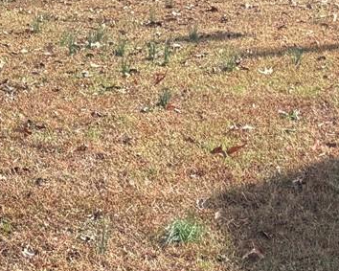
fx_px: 1474
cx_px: -310
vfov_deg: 9.9
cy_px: -220
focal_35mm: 147
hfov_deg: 11.9
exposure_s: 1/1477
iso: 50
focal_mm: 5.96
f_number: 1.6
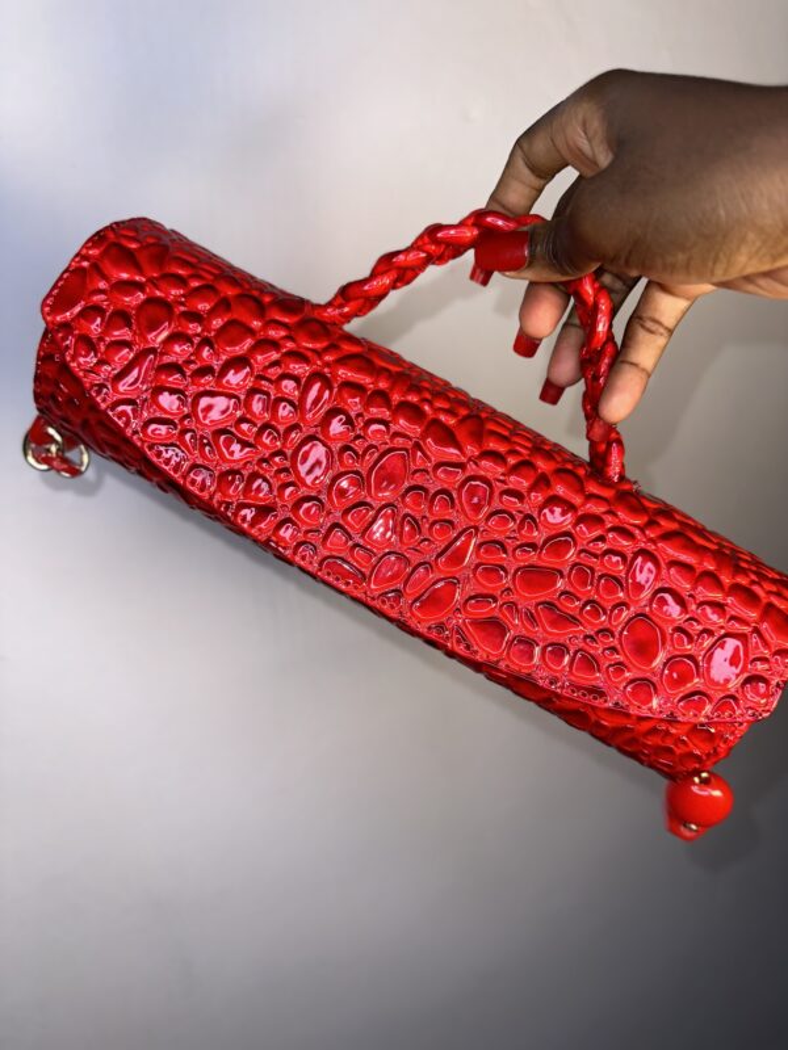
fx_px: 728
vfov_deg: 71.6
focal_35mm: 24
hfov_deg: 56.8
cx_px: 394
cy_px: 525
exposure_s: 1/535
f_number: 1.78
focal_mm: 6.86
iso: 50
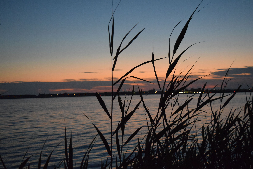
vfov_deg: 28.1
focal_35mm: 48
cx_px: 126
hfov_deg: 41.1
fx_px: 337
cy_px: 84
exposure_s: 1/60
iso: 4000
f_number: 4.5
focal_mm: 32
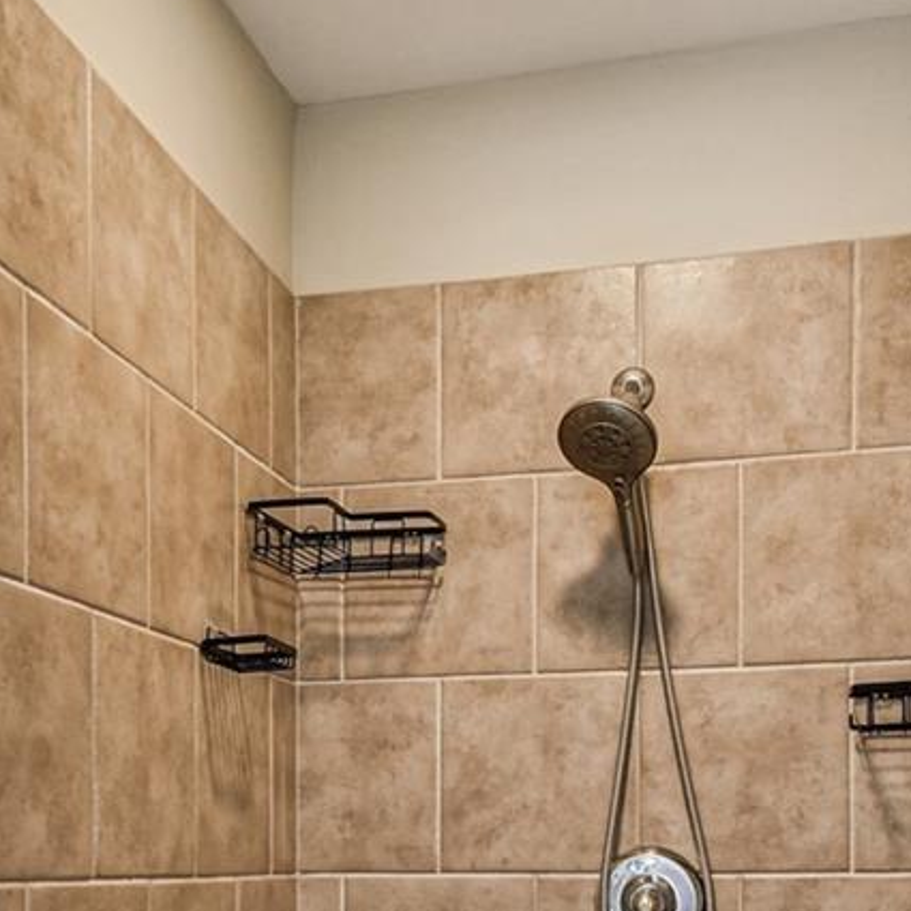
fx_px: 1429
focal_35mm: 48
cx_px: 409
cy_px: 868
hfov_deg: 35.3
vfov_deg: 33.0
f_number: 7.1
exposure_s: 1/3.33
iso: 100
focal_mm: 10
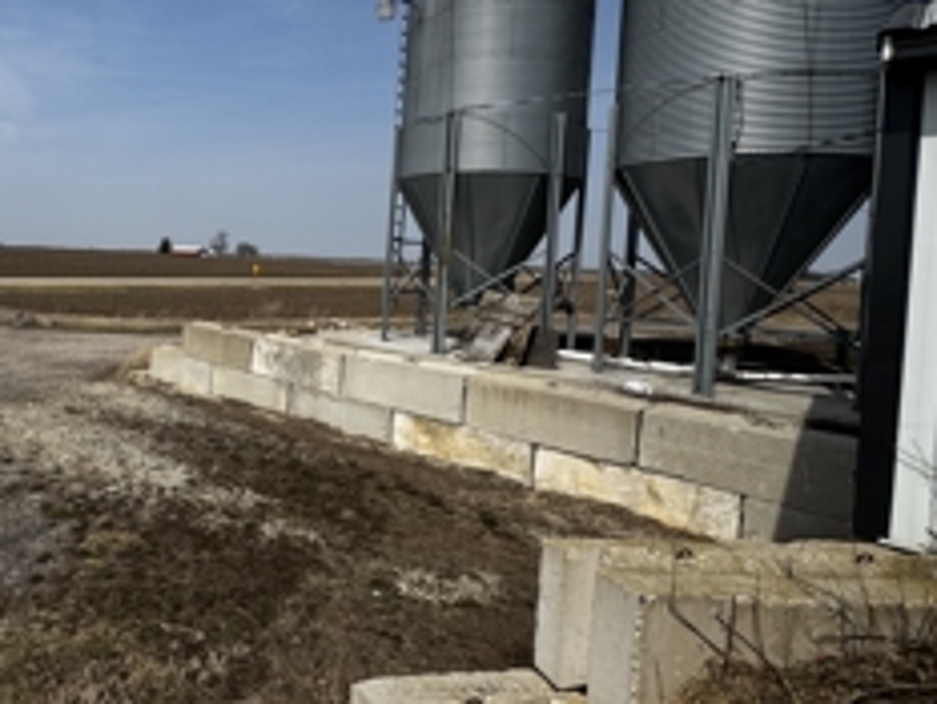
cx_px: 181
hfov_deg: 64.9
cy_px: 274
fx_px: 650
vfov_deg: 56.3
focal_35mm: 24
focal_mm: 2.22
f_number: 2.2
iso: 50
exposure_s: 1/3390
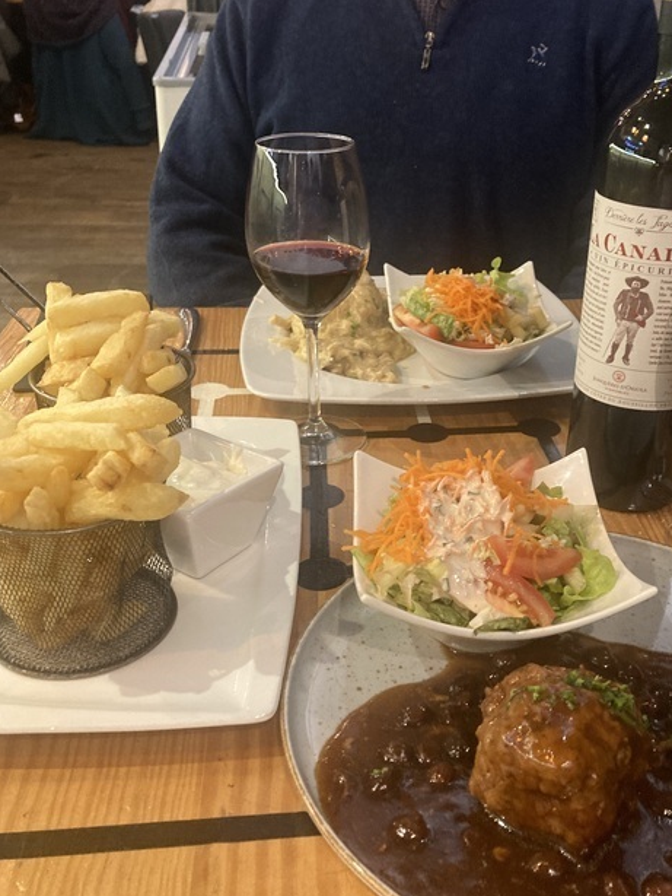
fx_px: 905
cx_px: 394
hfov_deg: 40.6
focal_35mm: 35
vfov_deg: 52.6
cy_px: 438
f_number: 1.8
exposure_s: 1/25
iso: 400
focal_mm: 3.99
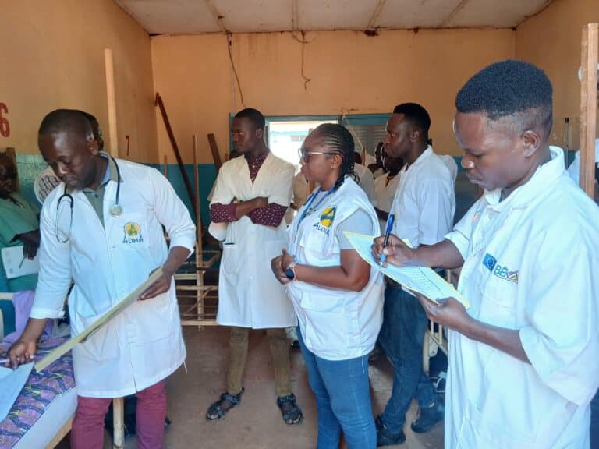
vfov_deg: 53.1
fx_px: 450
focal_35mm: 26
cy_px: 224
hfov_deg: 67.3
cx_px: 300
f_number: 1.8
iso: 200
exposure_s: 1/33.3
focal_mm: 3.98
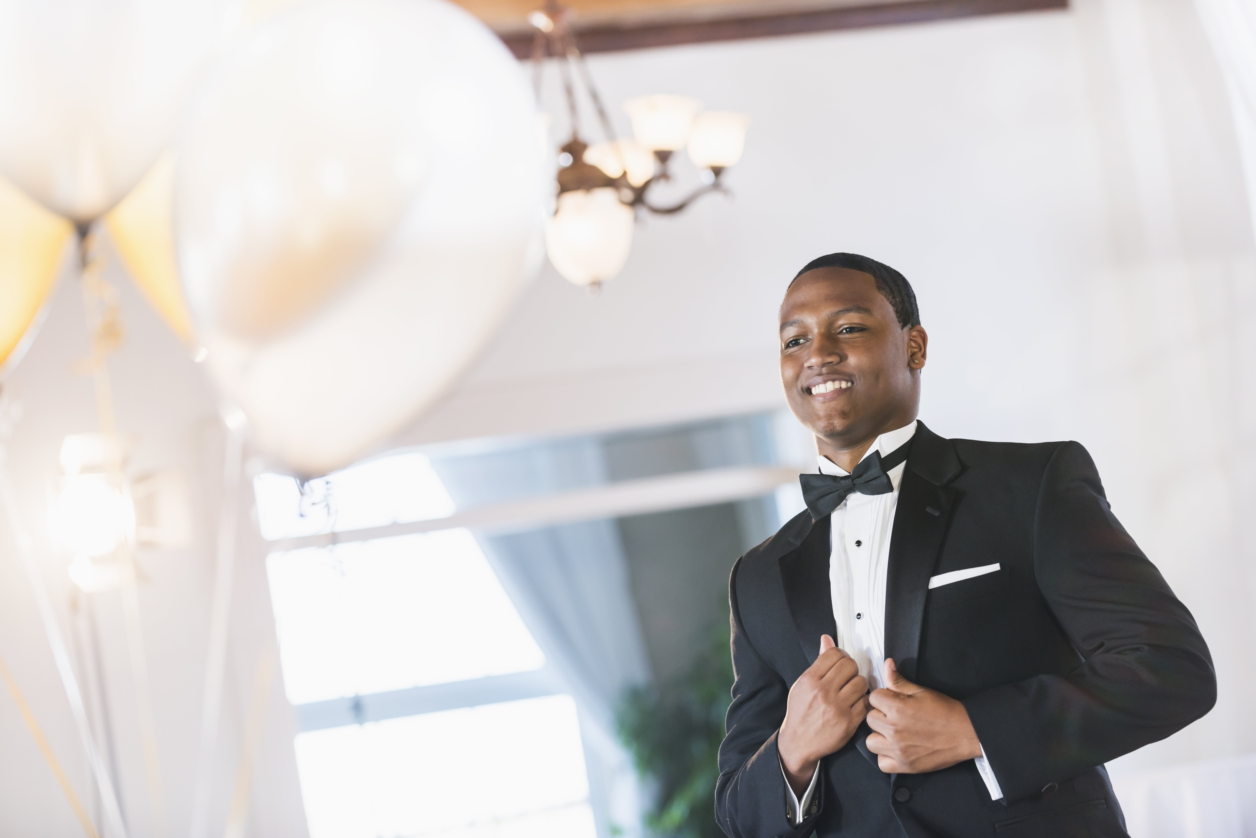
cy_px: 419
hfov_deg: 17.6
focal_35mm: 116
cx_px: 628
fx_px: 4048
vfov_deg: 11.8
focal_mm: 116
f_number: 3.2
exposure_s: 1/200
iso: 500
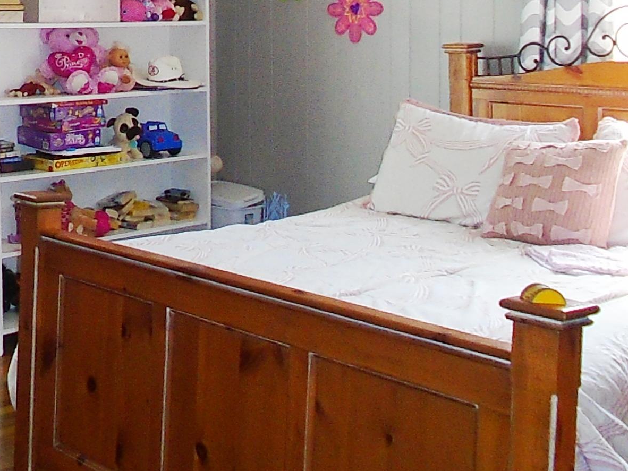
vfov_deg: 25.1
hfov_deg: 32.6
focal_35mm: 57
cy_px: 74
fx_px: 1034
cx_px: 103
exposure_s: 1/125
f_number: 3.2
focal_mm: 4.6
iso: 400
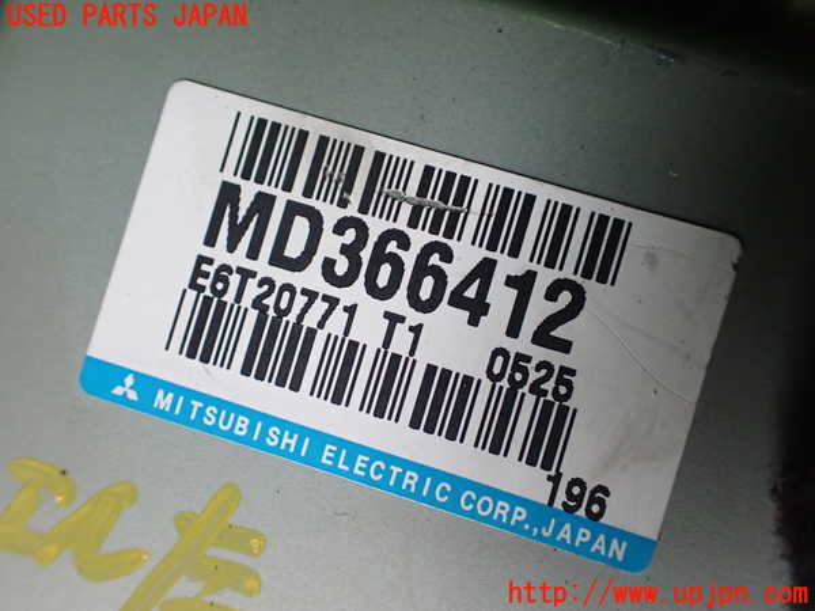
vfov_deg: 46.8
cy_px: 306
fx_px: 706
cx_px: 408
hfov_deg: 60.0
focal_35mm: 30
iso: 800
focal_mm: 5.4
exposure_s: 1/50
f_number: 2.3
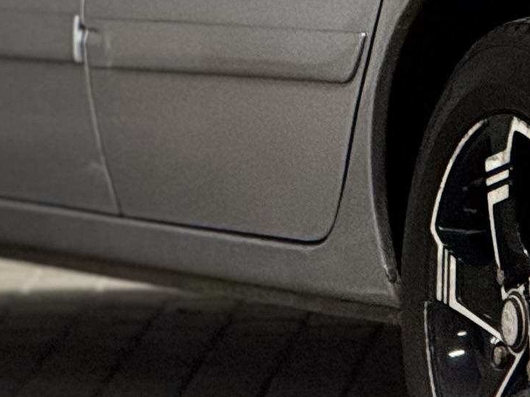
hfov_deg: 3.0
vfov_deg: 2.2
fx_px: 10182
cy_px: -124
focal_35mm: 665
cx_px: 901
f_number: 2.8
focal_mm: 15.66
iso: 250
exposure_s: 1/50
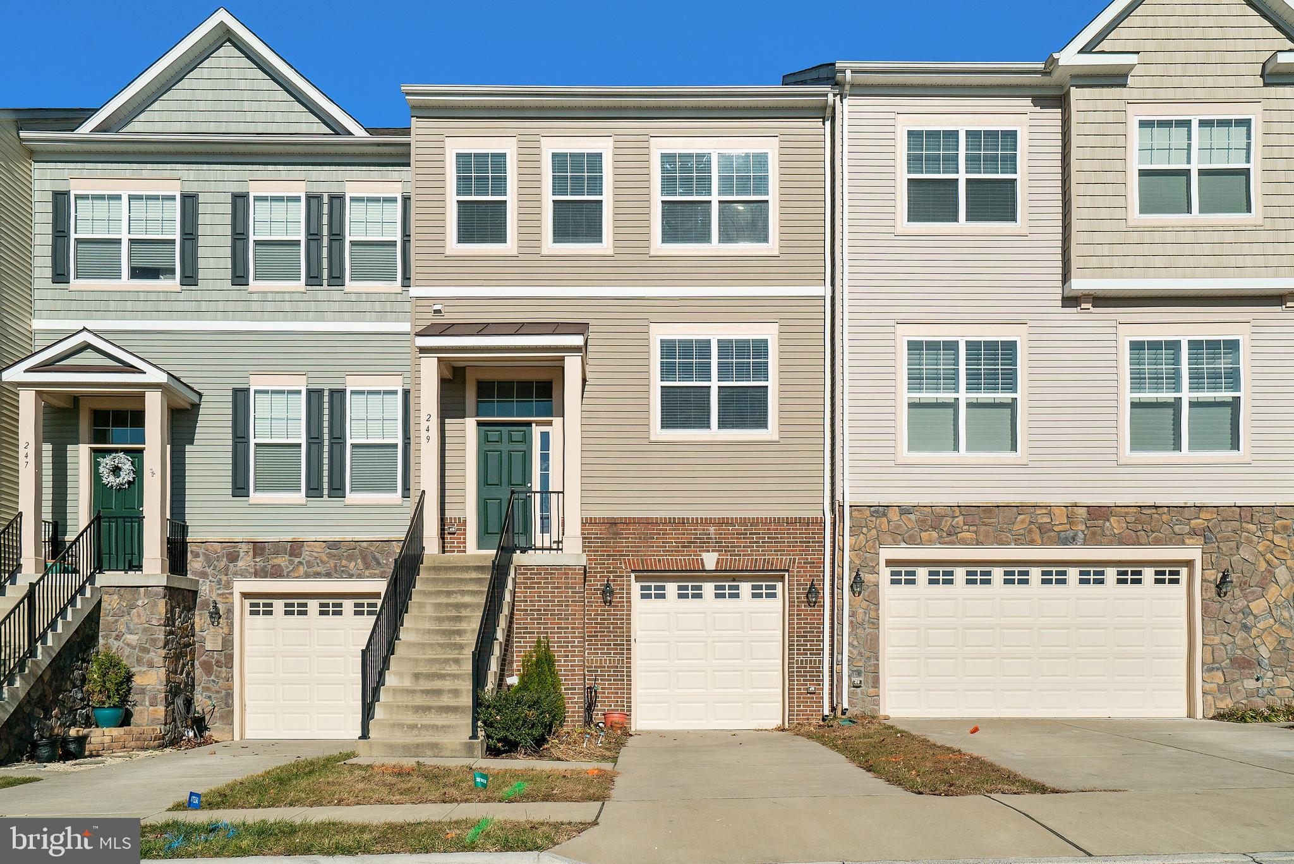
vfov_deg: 45.0
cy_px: 432
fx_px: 1043
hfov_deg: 63.6
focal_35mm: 29
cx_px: 647
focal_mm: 29
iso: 400
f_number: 8
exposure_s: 1/4000
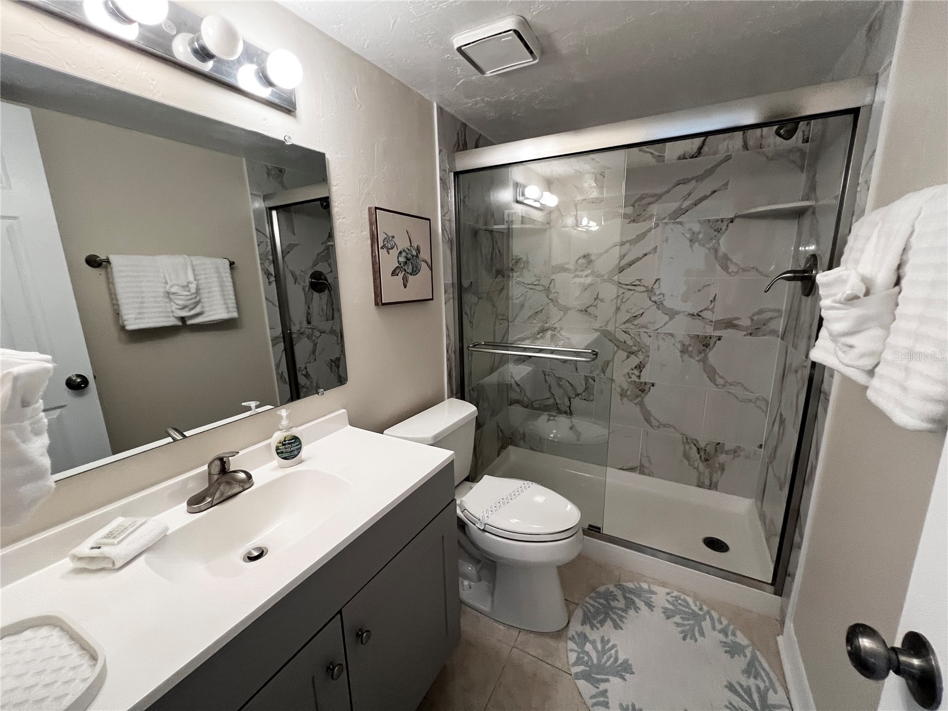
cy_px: 356
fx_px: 356
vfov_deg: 89.9
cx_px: 474
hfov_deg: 106.2
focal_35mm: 13
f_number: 1.8
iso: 250
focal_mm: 1.57
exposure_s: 1/120
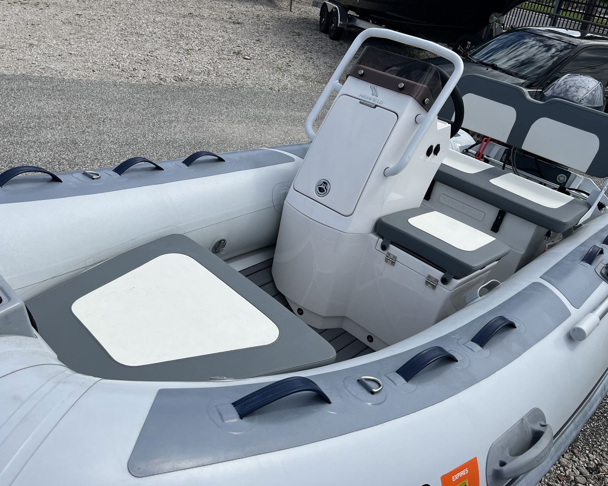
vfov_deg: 51.5
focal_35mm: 28
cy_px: 241
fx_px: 504
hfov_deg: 62.2
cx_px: 318
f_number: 1.6
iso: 50
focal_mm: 5.1
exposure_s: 1/5556
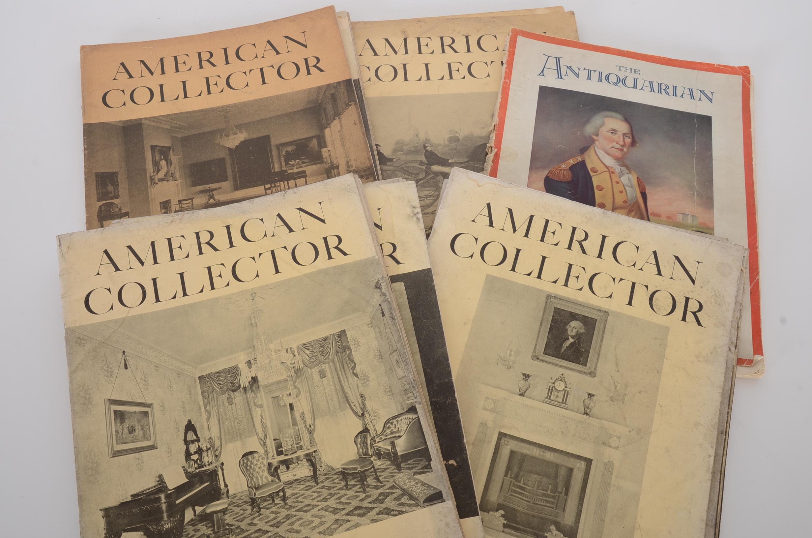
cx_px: 406
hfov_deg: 51.4
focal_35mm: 38
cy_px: 269
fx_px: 844
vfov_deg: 35.3
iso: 125
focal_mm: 25
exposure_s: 1/160
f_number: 11
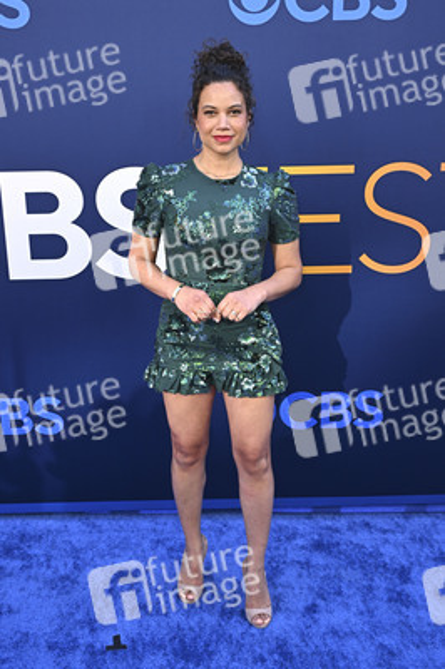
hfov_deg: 41.0
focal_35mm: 32
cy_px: 334
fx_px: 594
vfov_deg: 58.8
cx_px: 222
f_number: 5.6
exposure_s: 1/200
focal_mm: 32
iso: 400
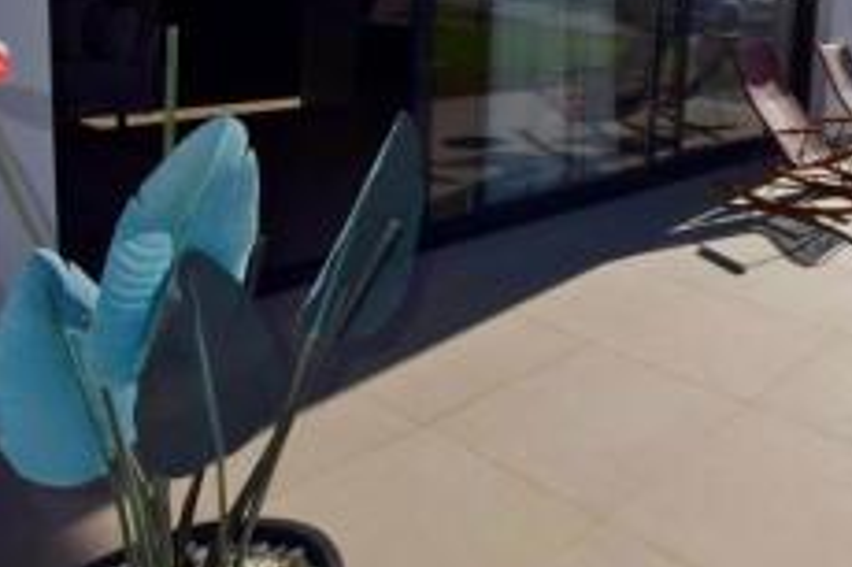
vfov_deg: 40.1
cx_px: 815
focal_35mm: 31
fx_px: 733
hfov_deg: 50.9
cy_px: 91
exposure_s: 1/200
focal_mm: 10
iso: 100
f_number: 18
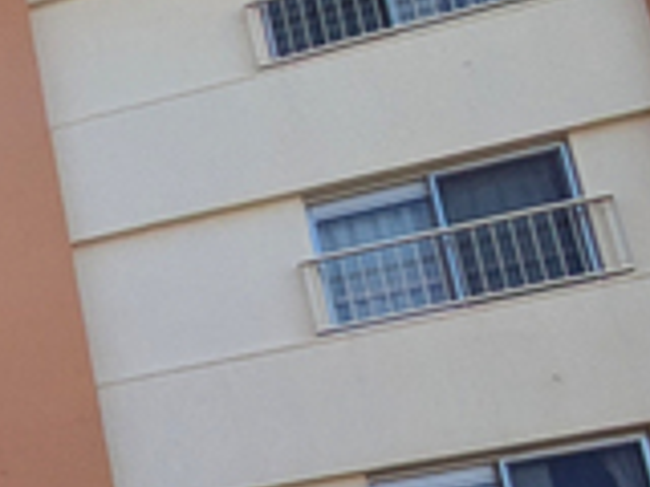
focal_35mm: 83
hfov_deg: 15.9
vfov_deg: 15.1
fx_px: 1559
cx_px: -790
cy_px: 909
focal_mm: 1.83
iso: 47
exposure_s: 1/4367
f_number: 2.2
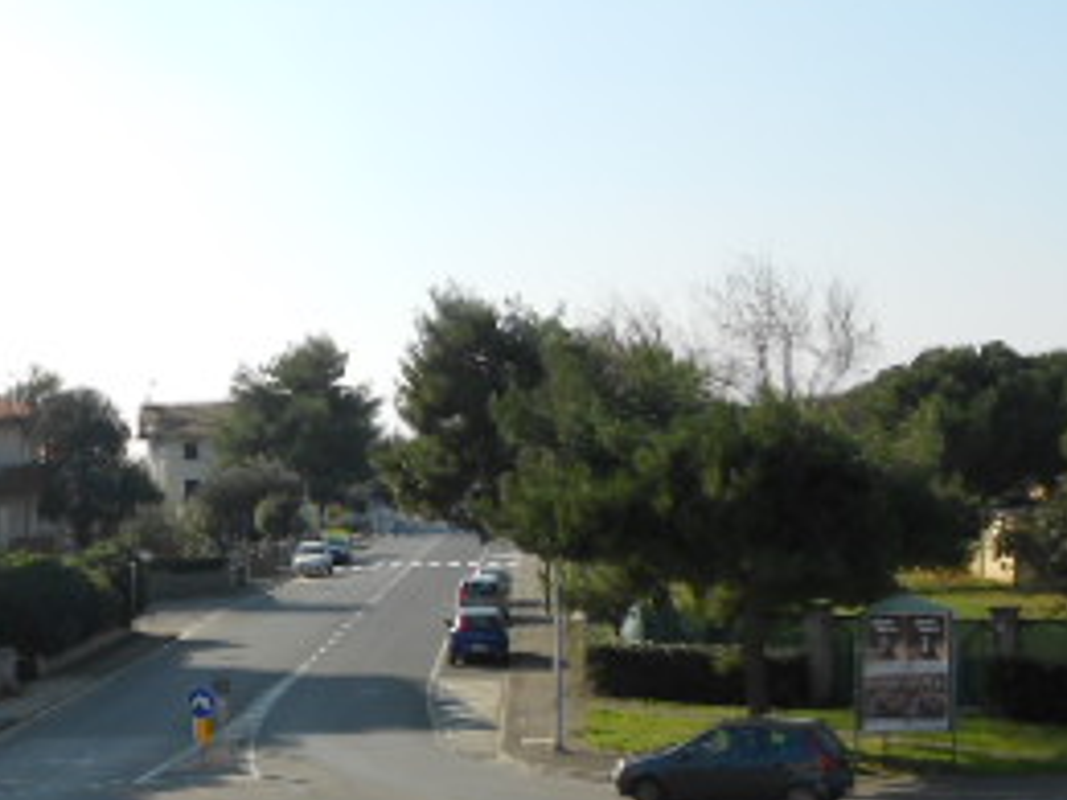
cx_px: 230
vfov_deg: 22.6
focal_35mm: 64
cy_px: 665
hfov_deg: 29.6
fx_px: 1973
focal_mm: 4.6
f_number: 3.2
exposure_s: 1/1000
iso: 80
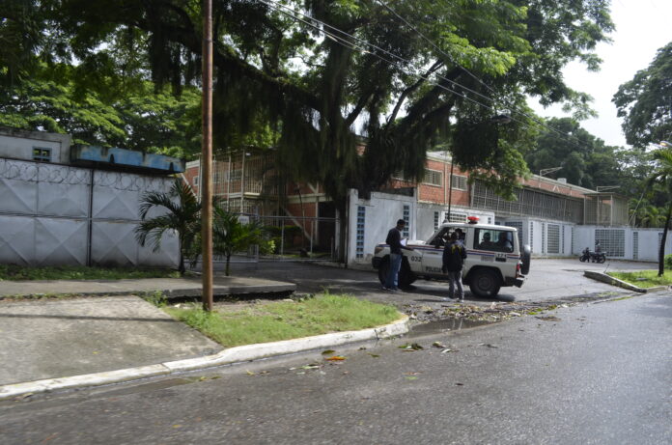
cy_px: 222
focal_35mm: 27
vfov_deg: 47.7
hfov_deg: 67.5
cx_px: 336
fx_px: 503
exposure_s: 1/250
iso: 200
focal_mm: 18
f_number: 8
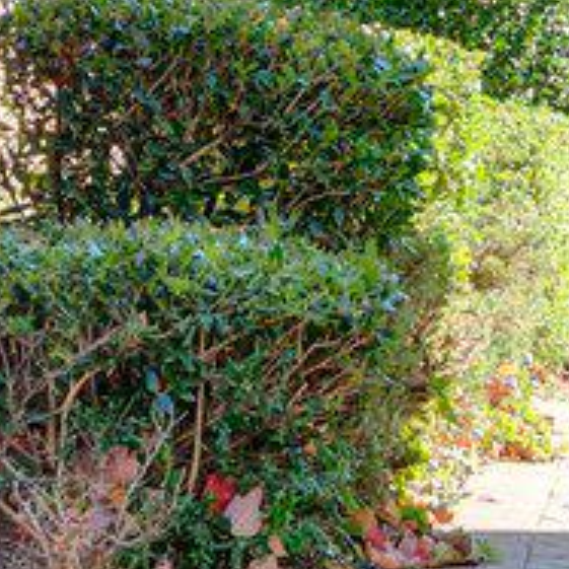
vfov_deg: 5.9
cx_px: 928
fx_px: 5542
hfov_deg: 5.8
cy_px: -47
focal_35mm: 298
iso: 125
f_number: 8
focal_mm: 32
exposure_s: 1/60
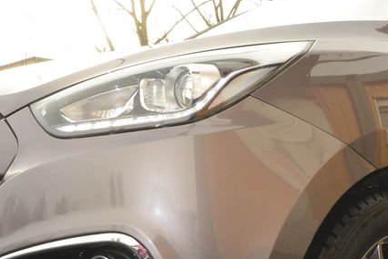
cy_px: 210
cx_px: 277
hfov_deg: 30.6
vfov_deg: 20.7
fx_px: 701
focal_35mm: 65
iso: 160
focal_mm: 10
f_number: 5.6
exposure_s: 1/250
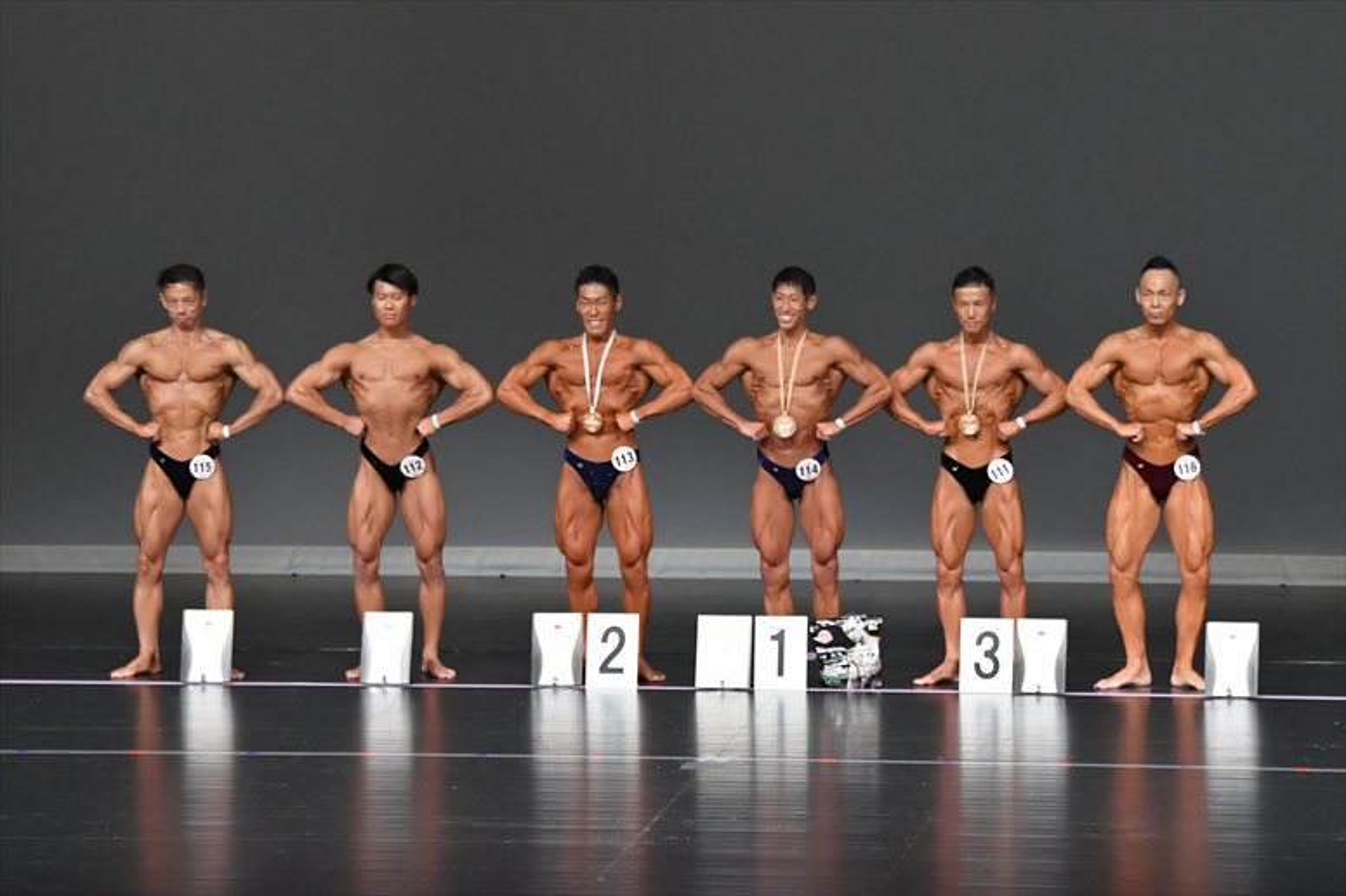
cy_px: 448
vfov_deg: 6.8
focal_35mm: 202
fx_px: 7549
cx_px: 673
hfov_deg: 10.2
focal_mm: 135
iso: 5000
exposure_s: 1/400
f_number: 5.6
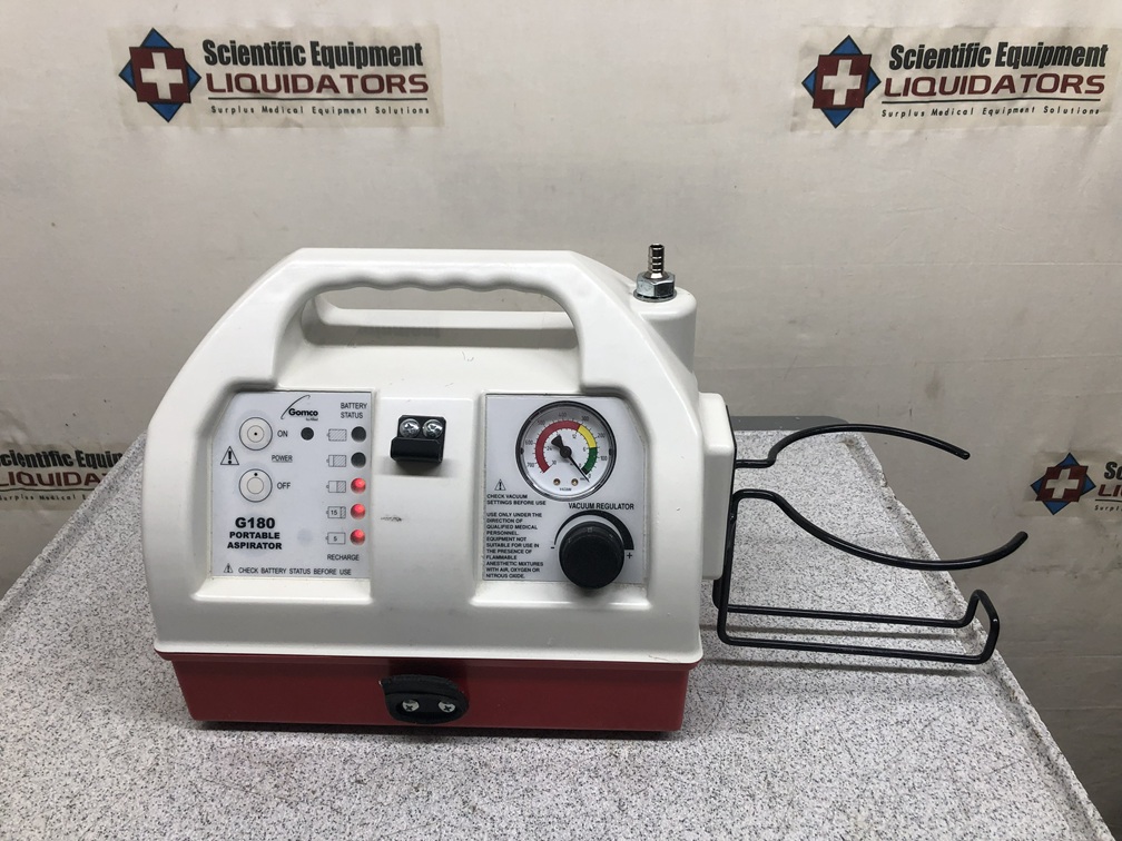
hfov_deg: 63.4
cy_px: 420
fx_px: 908
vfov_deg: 49.7
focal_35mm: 28
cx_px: 561
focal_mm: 3.99
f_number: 1.8
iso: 64
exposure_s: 1/120
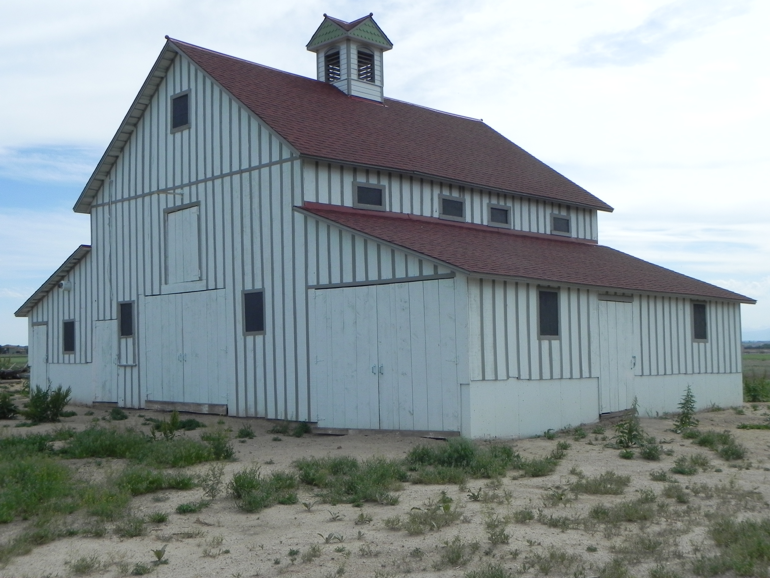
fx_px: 912
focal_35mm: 41
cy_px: 289
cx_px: 385
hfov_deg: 45.8
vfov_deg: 35.1
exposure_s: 1/510
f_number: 7.1
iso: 160
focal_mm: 7.3
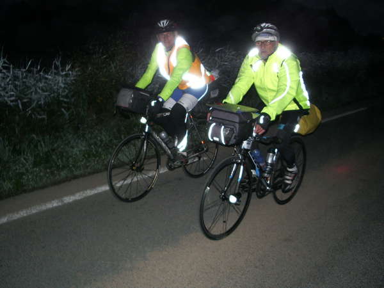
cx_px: 192
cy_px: 144
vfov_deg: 40.7
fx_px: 388
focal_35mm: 35
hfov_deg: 52.6
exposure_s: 1/40
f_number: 2.6
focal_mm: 5.8
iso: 100
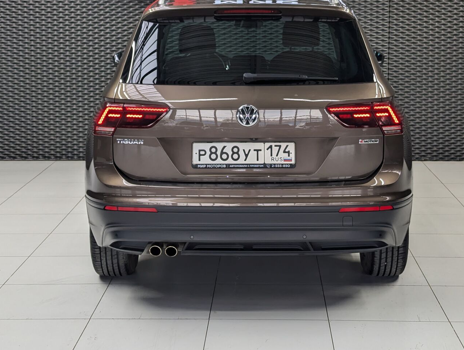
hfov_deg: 27.0
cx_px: 248
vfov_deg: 20.4
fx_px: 967
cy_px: 110
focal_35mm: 72
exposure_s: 1/223
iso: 65
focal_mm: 6.81
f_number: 1.85
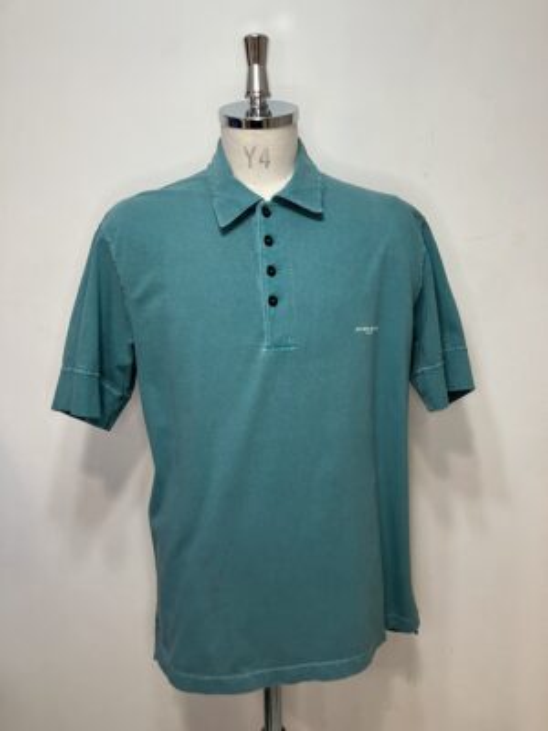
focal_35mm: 28
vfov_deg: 63.4
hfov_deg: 49.7
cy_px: 366
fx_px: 591
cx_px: 274
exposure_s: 1/50
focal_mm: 3.99
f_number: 1.8
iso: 50
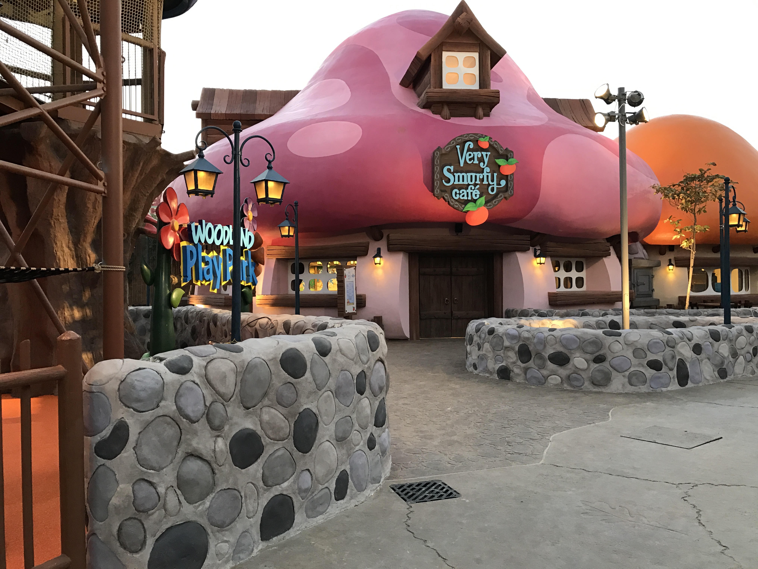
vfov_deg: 49.7
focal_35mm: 28
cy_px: 284
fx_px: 613
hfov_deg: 63.4
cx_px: 379
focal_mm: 3.99
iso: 40
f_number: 1.8
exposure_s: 1/33
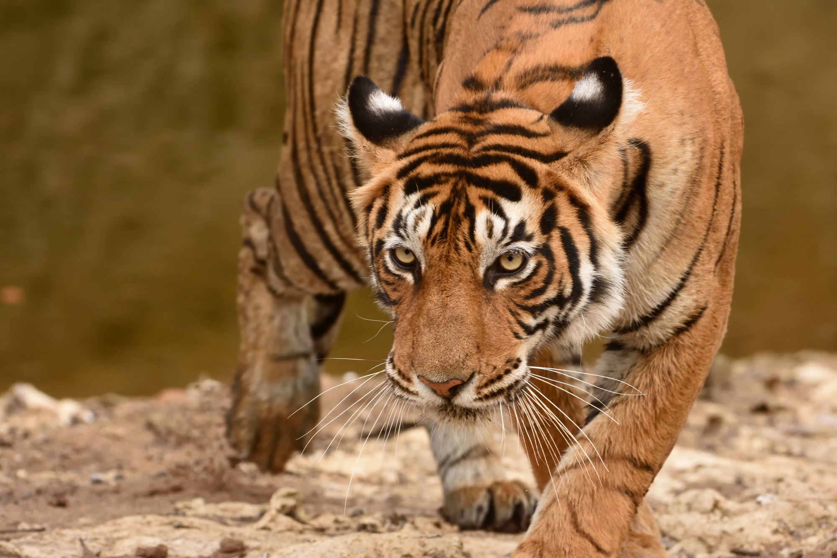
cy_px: 279
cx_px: 418
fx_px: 9415
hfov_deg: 5.1
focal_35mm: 405
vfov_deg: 3.4
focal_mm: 270
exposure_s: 1/320
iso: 800
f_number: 5.6
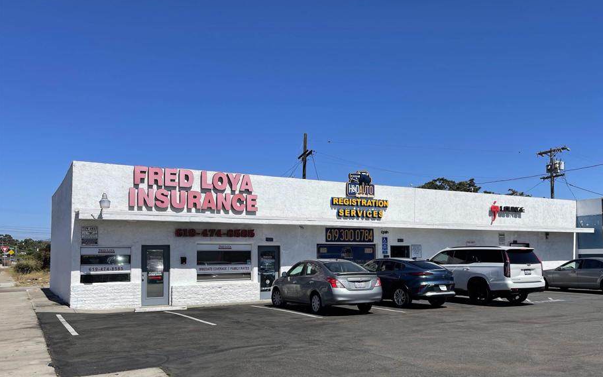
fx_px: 510
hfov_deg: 61.0
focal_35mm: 31
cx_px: 338
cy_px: 229
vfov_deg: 40.4
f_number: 1.6
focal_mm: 5.1
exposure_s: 1/5376
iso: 32
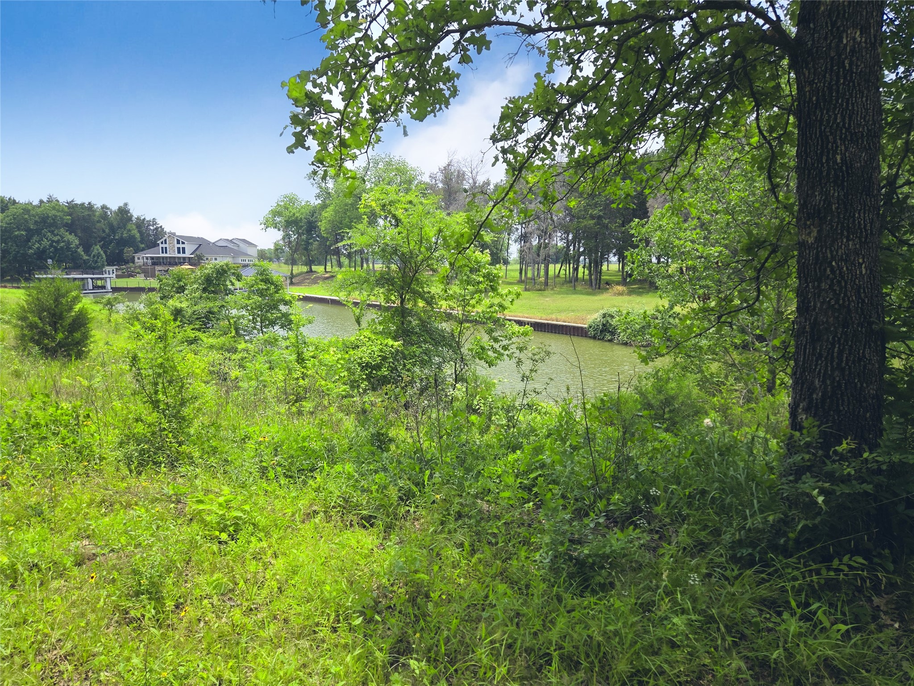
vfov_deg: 58.9
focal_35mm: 23
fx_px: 607
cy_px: 343
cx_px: 457
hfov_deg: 73.9
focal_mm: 5.4
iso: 80
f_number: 1.8
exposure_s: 1/3628
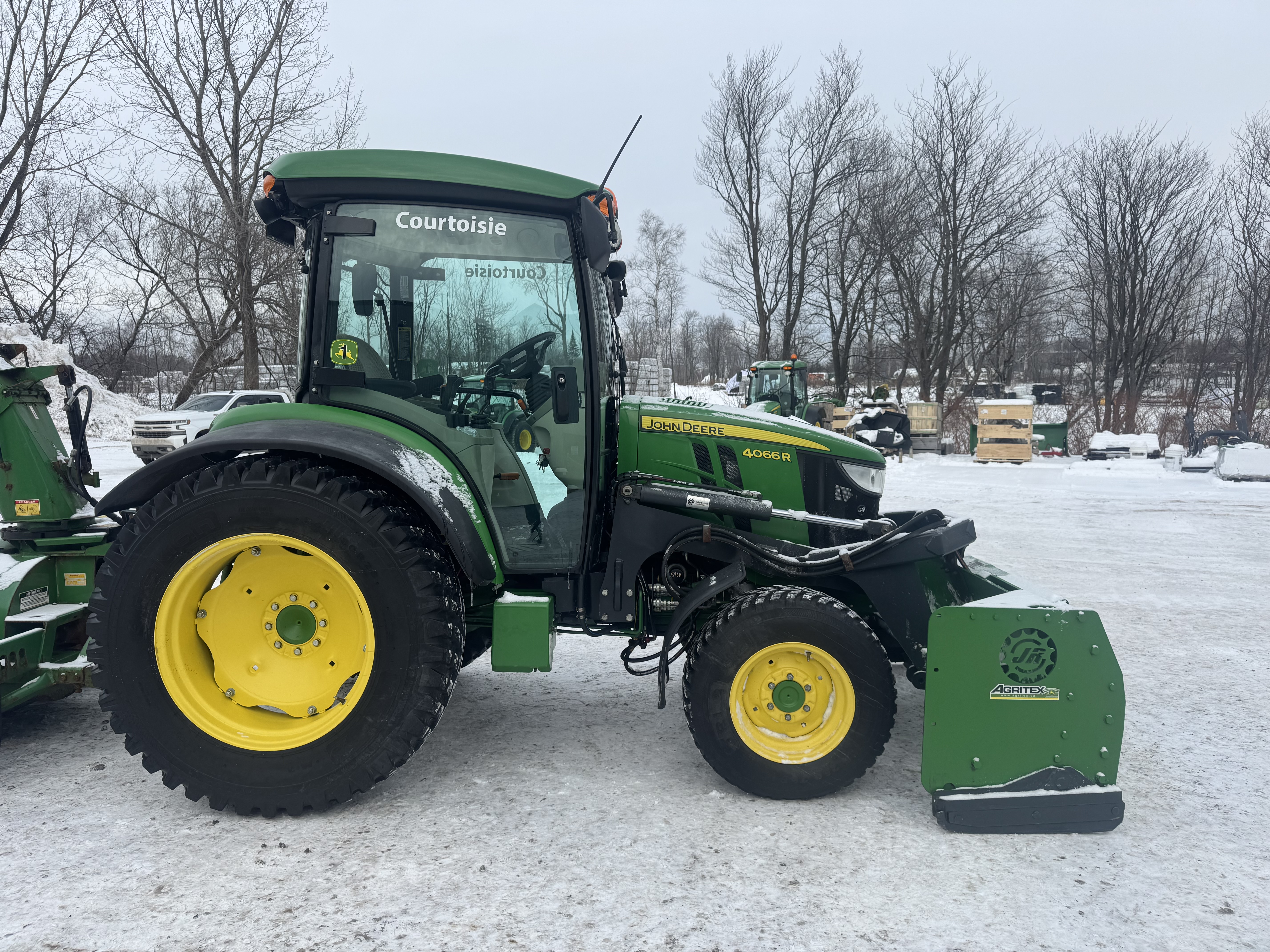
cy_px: 476
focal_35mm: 24
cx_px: 635
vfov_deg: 56.8
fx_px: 881
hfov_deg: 71.6
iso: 80
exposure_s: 1/2331
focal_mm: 6.76
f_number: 1.78
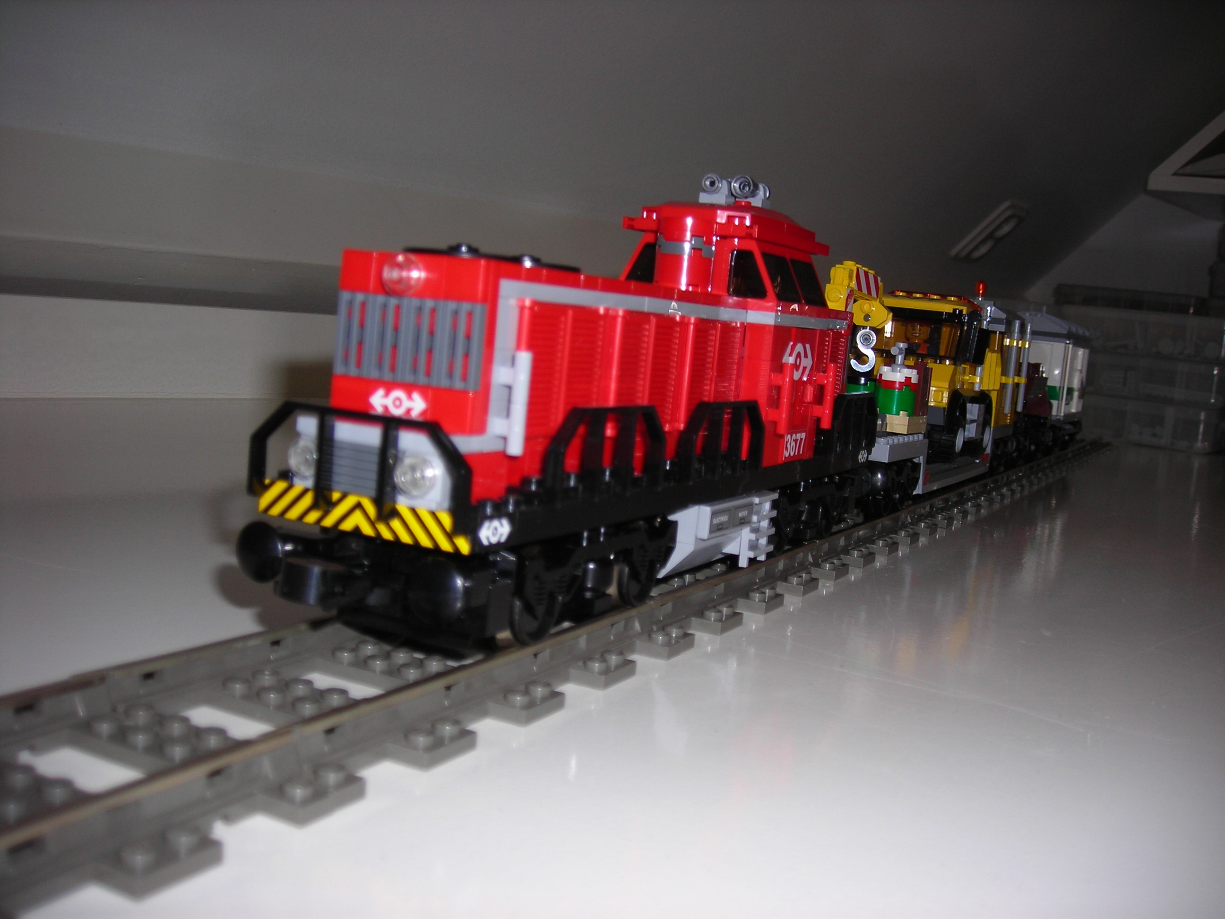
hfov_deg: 49.0
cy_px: 460
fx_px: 1345
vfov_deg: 37.7
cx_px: 612
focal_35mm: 38
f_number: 3.2
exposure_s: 1/60.1
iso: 50
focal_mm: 6.3
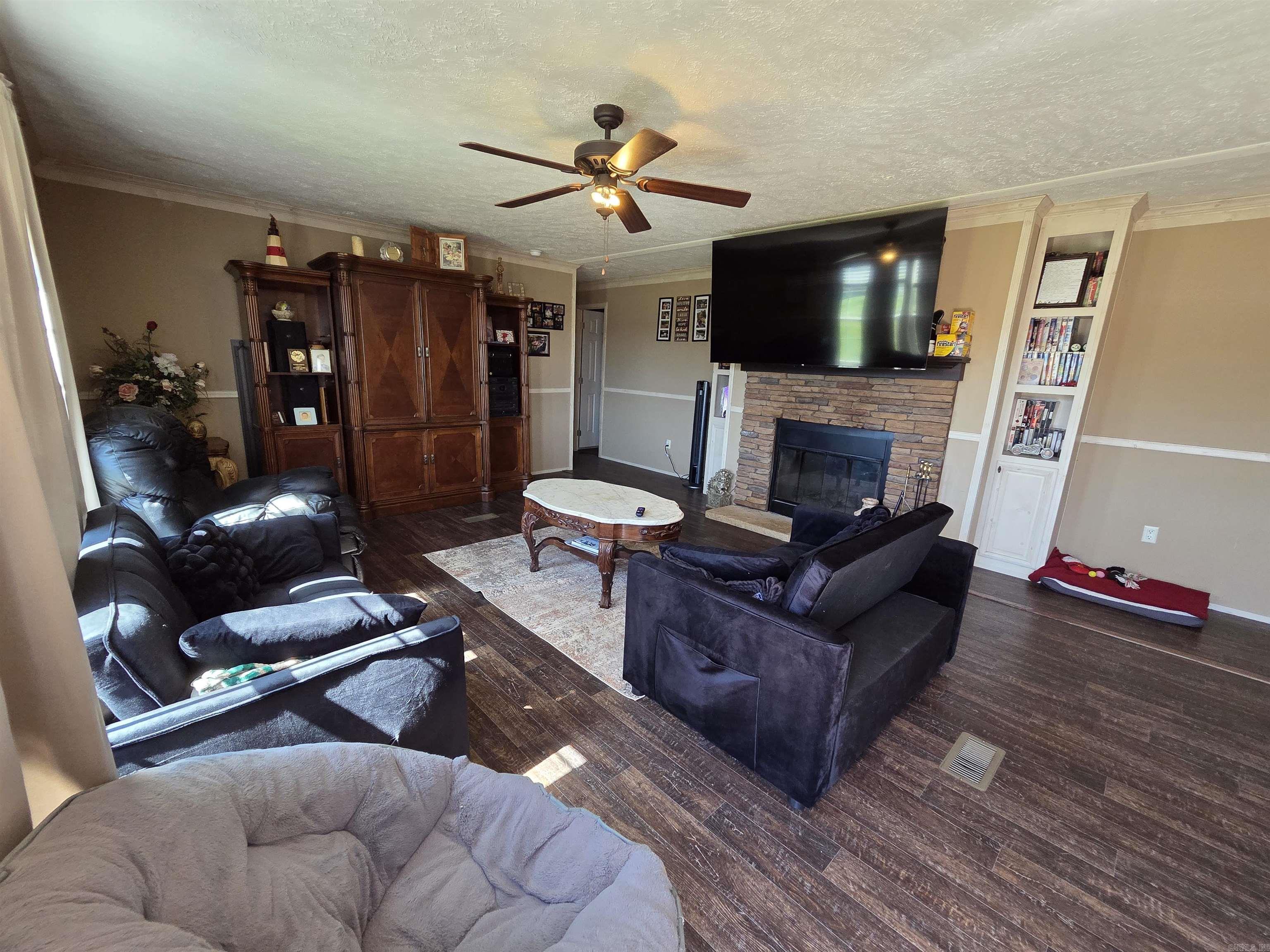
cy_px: 476
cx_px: 635
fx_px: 477
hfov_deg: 106.2
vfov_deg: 89.9
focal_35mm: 13
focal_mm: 2.2
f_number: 2.2
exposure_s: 1/120
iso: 250
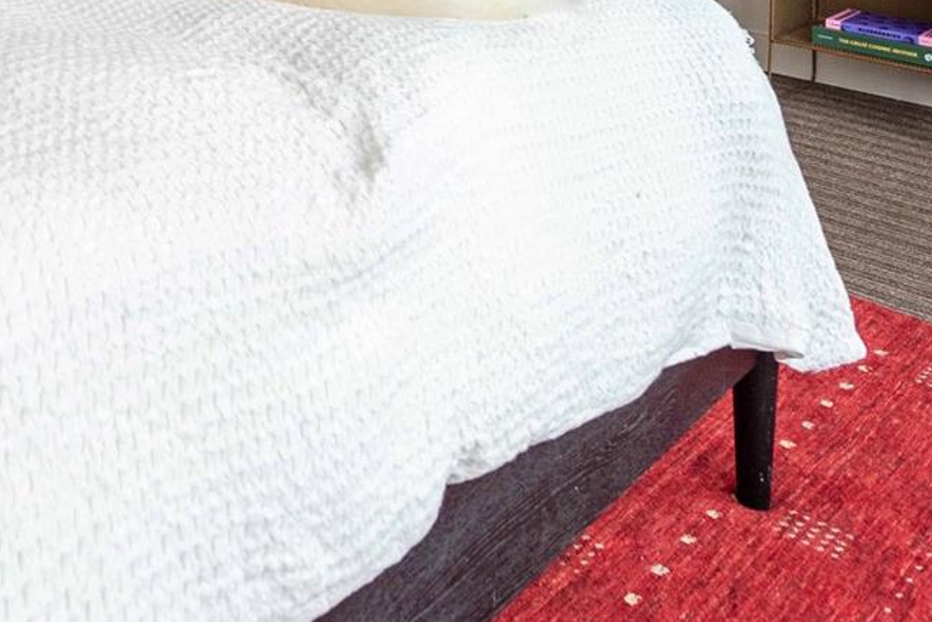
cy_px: -242
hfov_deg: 38.6
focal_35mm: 44
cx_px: -33
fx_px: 1139
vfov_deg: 25.2
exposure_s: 1/125
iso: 400
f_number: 5.6
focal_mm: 14
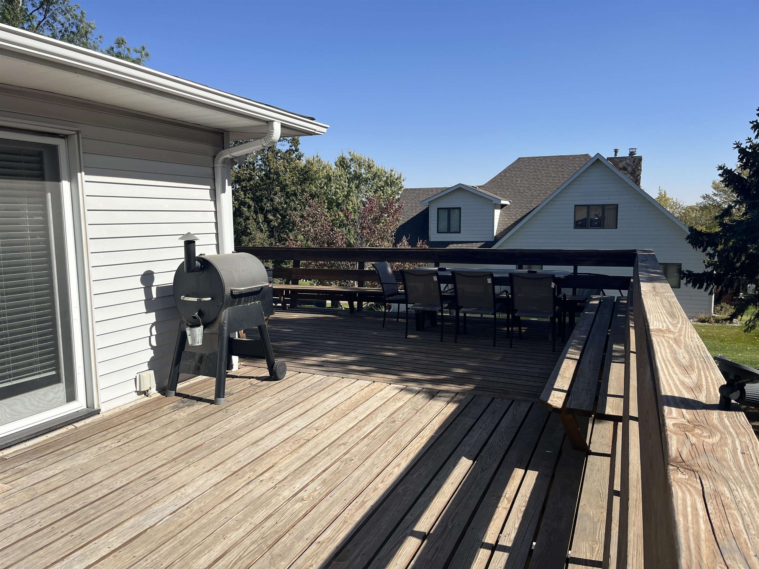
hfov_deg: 67.3
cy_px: 284
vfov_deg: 53.1
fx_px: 570
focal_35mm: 26
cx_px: 380
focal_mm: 5.1
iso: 50
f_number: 1.6
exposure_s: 1/3745
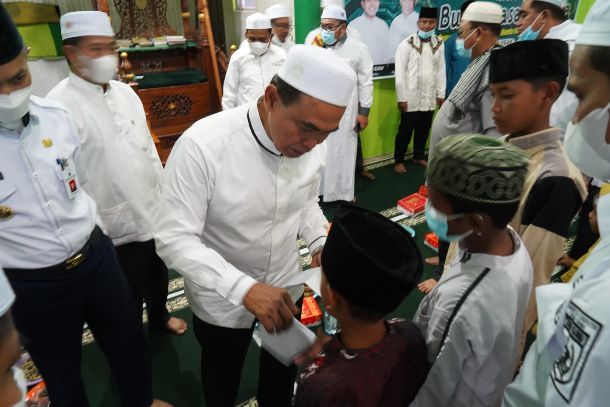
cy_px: 204
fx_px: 407
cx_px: 305
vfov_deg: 53.2
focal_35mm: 24
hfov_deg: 73.7
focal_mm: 24
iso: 6400
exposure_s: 1/13
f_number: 9
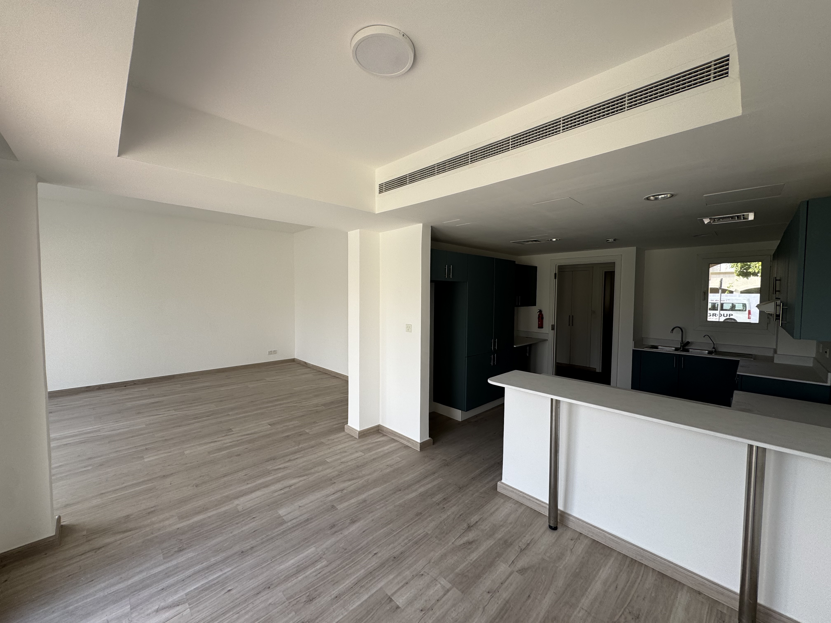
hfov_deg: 102.1
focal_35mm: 14
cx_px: 416
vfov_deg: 85.7
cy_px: 312
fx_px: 336
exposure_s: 1/182
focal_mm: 2.22
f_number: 2.2
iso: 40
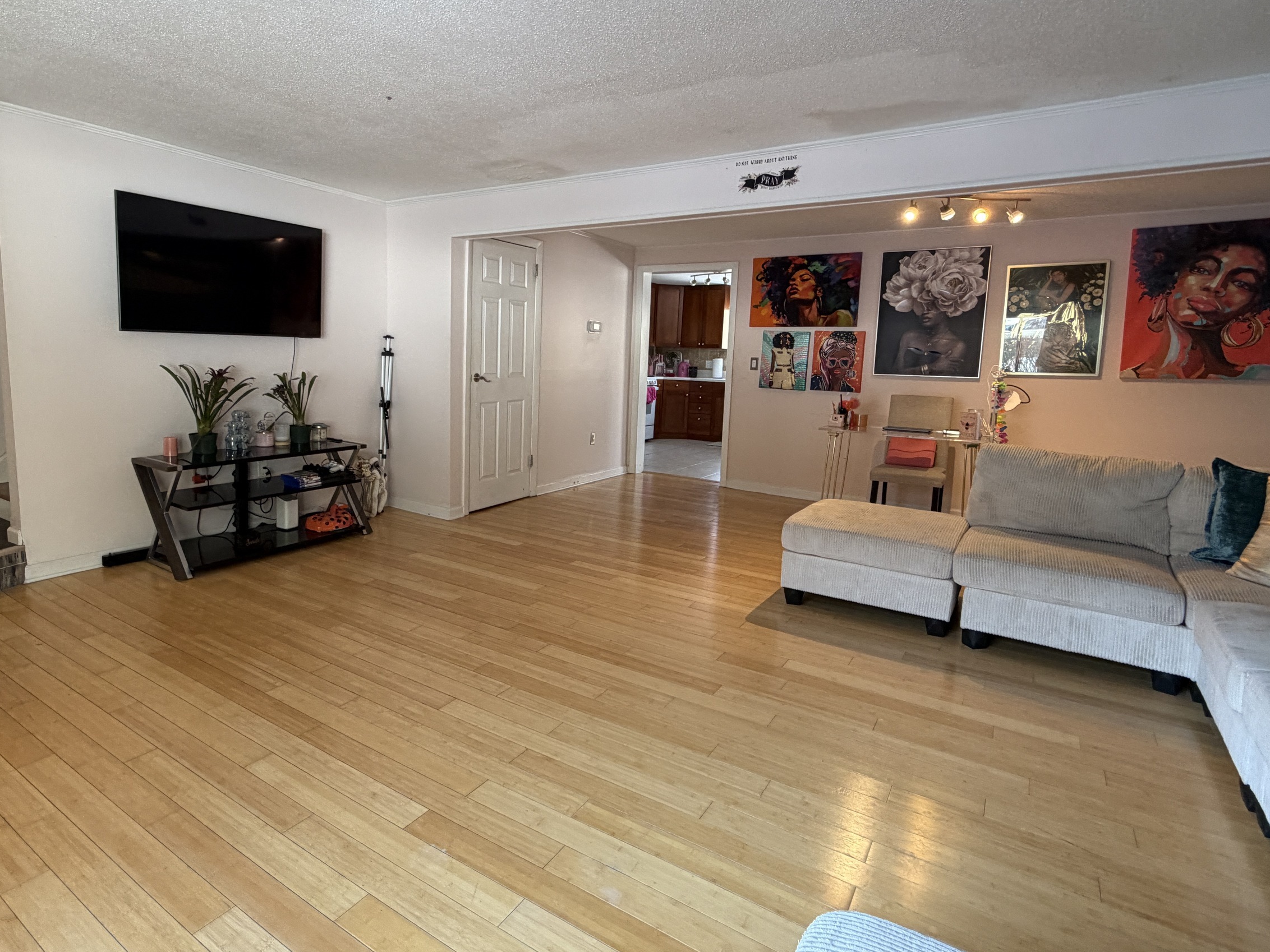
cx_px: 569
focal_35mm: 19
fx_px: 697
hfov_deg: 84.4
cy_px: 438
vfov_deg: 68.6
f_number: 2.2
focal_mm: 2.22
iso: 200
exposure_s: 1/60
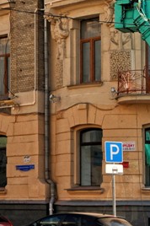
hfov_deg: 11.2
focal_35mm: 121
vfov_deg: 15.6
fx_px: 758
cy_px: -110
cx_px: 137
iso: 320
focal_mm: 24
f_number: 5
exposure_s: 1/1600
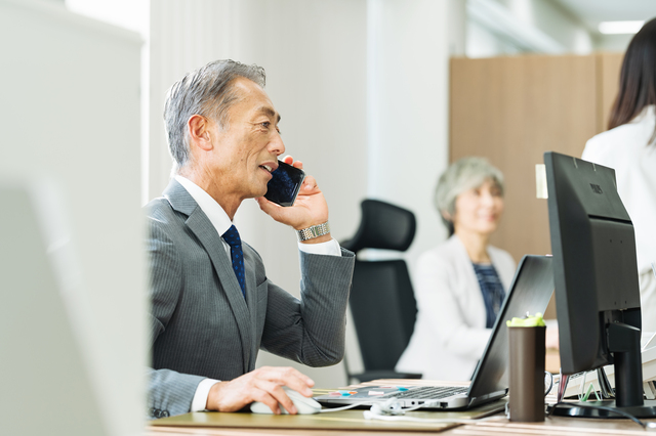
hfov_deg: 19.5
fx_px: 1912
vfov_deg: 13.0
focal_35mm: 105
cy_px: 218
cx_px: 328
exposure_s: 1/160
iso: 250
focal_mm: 105
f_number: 3.2
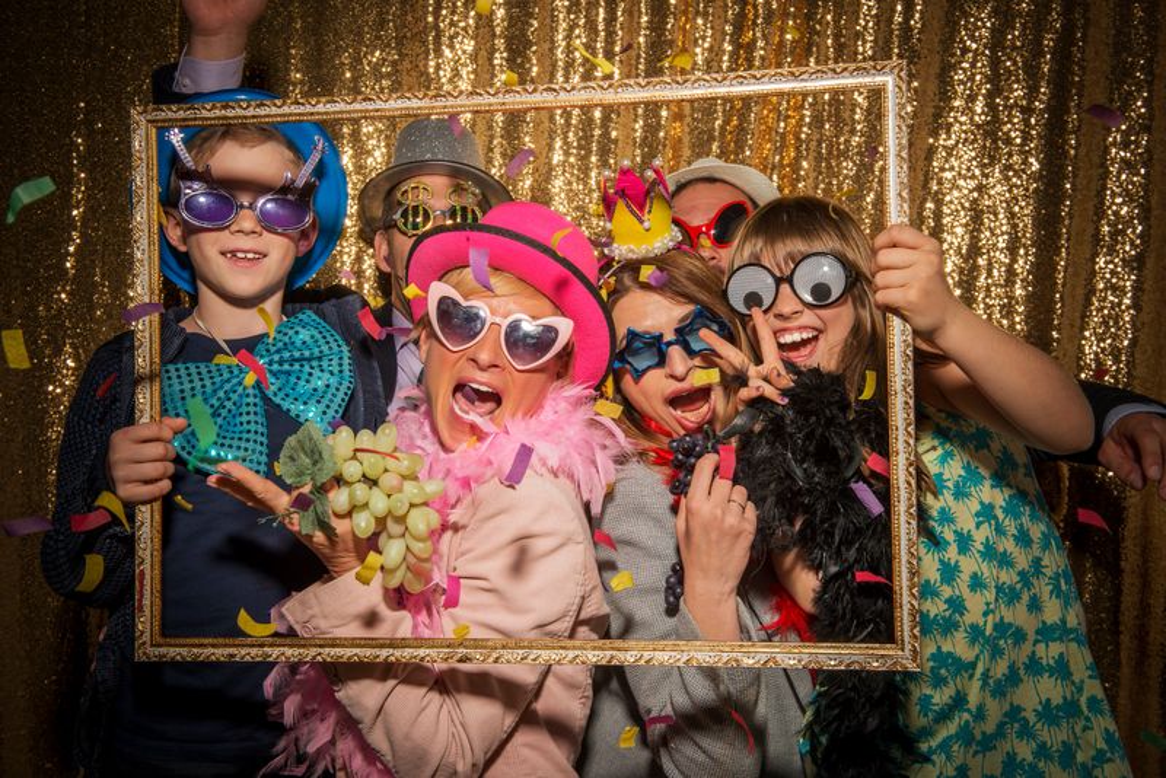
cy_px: 389
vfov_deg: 30.5
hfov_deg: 44.5
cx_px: 583
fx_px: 1426
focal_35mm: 44
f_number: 11
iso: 100
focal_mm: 44
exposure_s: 1/200
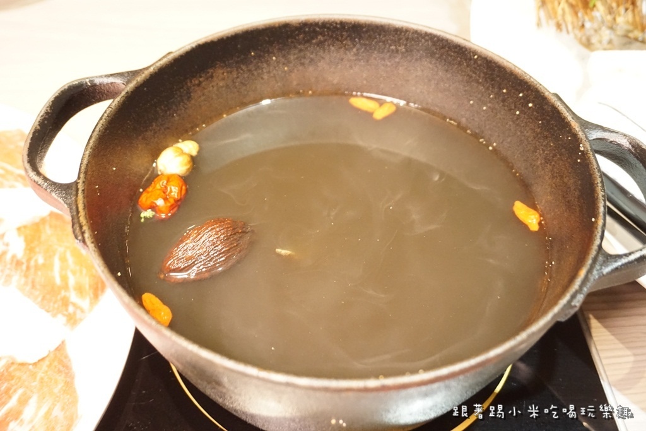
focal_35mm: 40
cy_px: 216
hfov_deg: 47.9
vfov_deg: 33.0
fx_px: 727
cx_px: 323
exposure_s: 1/15
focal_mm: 27
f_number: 4.5
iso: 3200
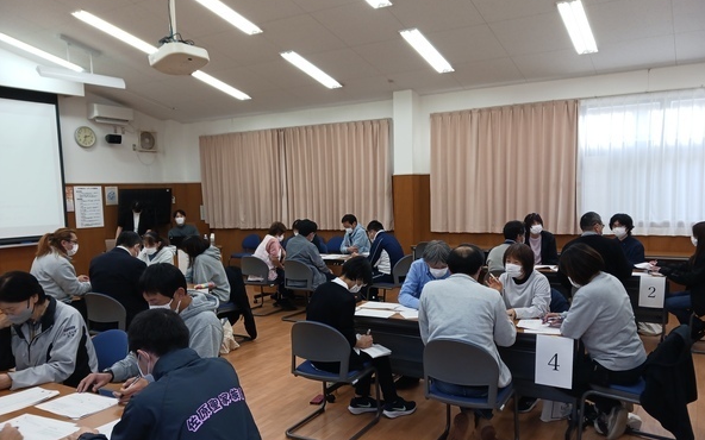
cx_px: 356
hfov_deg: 64.6
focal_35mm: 29
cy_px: 231
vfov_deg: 43.1
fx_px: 557
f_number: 1.8
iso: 80
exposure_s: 1/50
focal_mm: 4
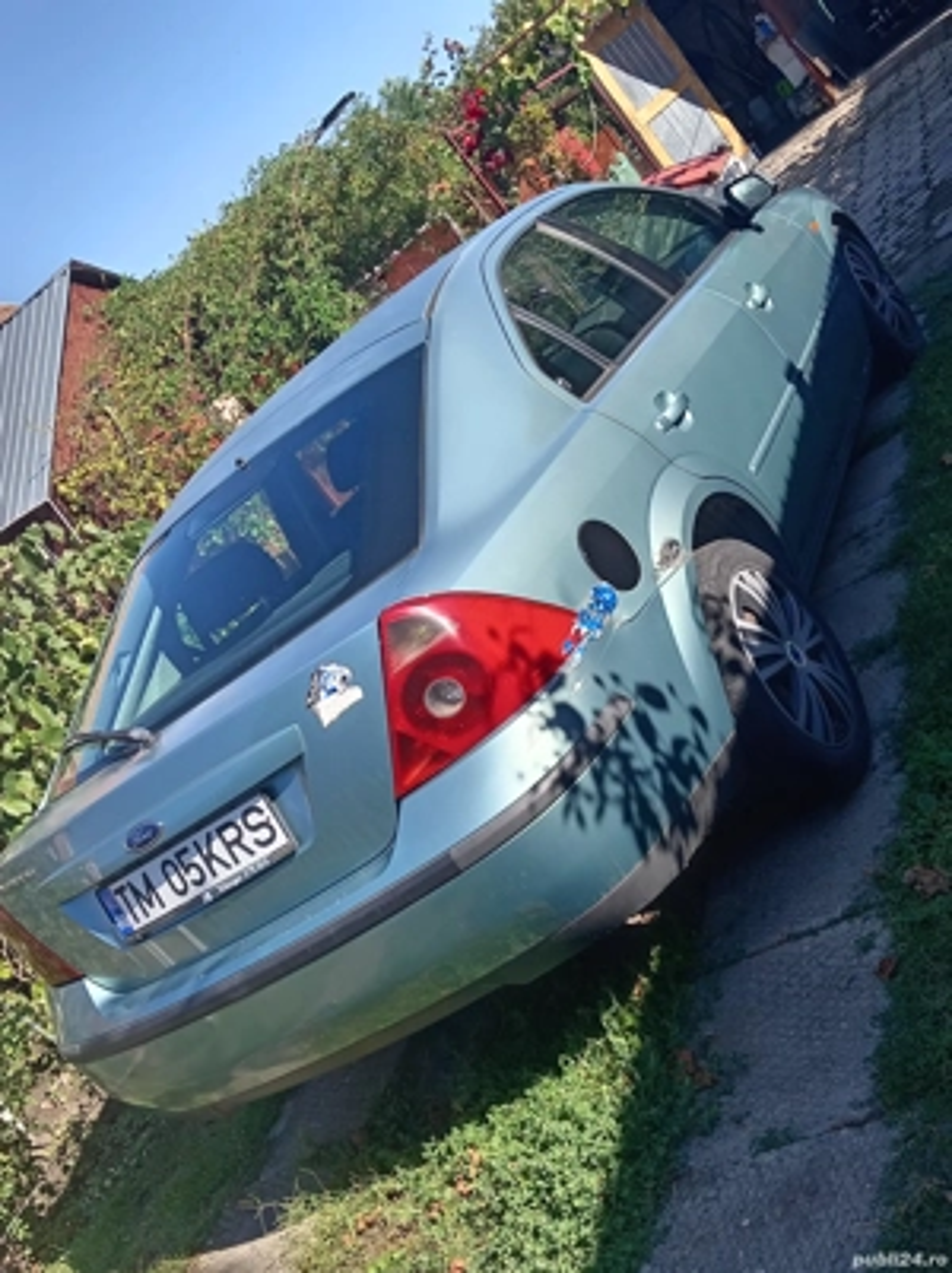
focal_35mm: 39
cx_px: 476
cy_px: 636
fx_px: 1432
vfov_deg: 47.9
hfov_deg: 36.8
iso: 100
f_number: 1.8
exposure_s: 1/319
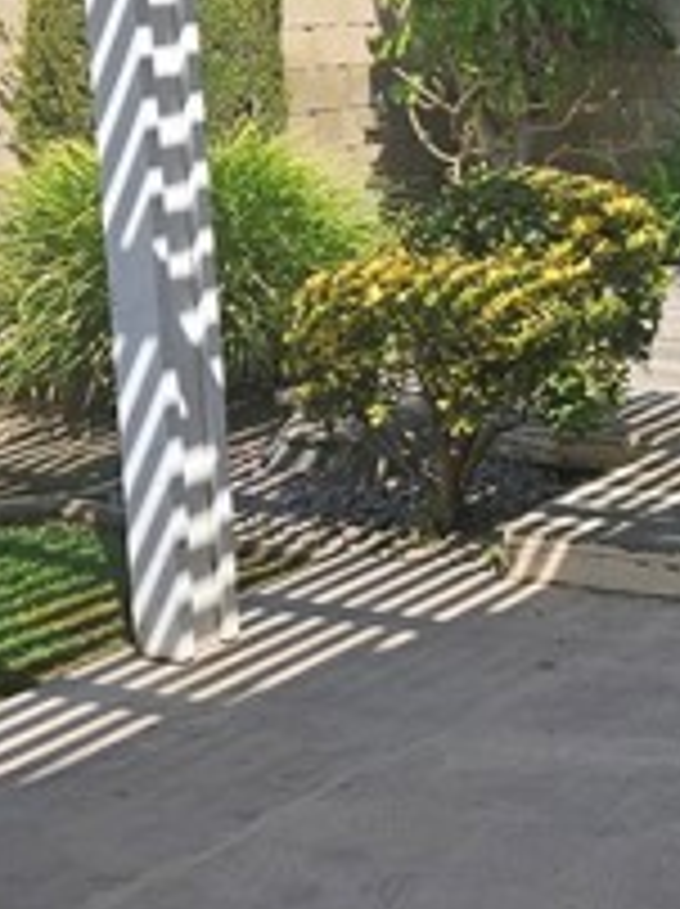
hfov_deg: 18.5
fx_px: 1916
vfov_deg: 26.6
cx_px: 914
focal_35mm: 73
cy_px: 333
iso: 25
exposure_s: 1/934
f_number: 1.8
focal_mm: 5.4
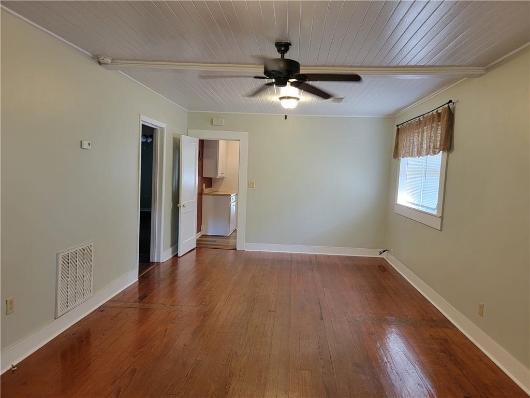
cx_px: 265
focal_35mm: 24
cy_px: 199
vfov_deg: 56.8
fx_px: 367
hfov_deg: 71.6
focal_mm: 6.7
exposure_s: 1/40
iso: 200
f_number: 1.8
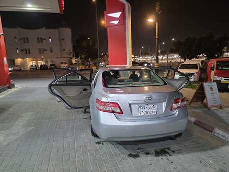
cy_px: 86
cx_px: 114
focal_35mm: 23
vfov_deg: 58.9
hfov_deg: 73.9
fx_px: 152
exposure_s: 1/120
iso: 1000
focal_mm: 6.3
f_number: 1.7
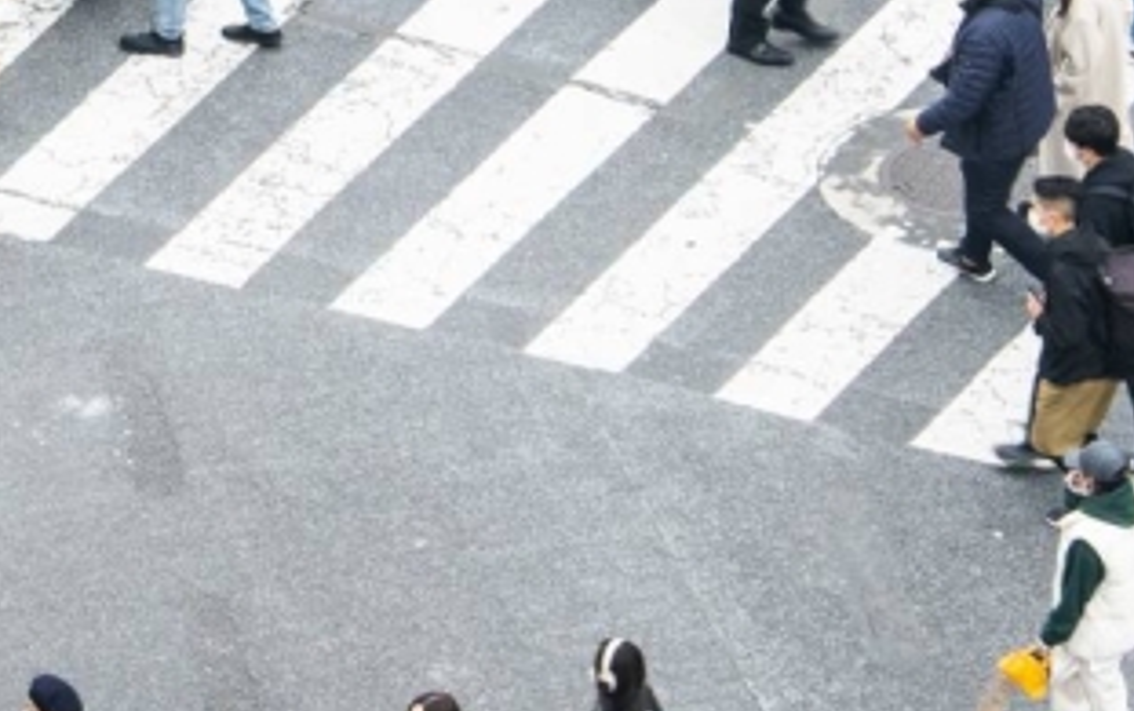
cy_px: -370
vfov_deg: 1.7
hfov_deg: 2.7
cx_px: -310
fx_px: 24282
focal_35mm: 785
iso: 320
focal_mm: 200
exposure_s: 1/100
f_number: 8
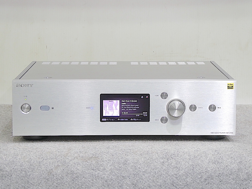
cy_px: 94
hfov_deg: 18.5
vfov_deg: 14.0
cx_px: 126
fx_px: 772
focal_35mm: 106
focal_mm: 19
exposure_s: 1/13
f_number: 5.1
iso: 200
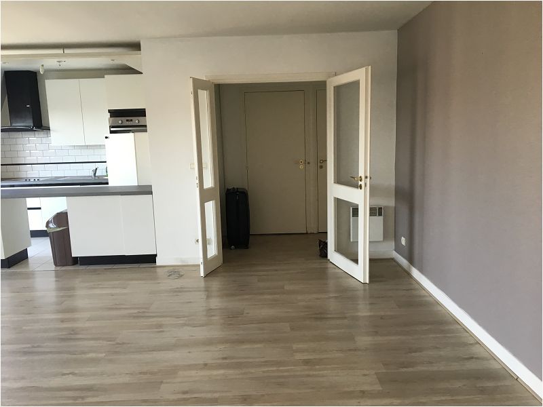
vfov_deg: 48.2
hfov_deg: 61.7
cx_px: 272
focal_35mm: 29
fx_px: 455
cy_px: 204
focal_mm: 4.15
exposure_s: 1/33
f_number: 2.2
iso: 32
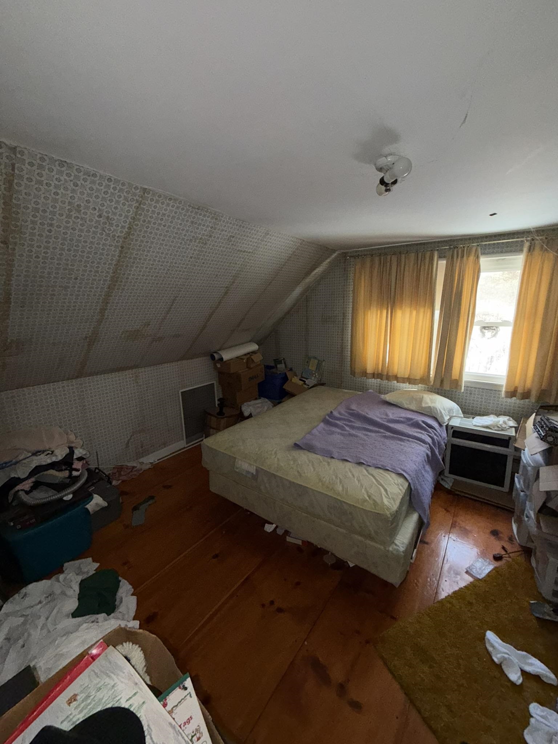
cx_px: 279
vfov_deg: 102.1
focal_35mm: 14
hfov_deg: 85.7
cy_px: 372
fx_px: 301
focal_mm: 2.22
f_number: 2.2
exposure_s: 1/60
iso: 125
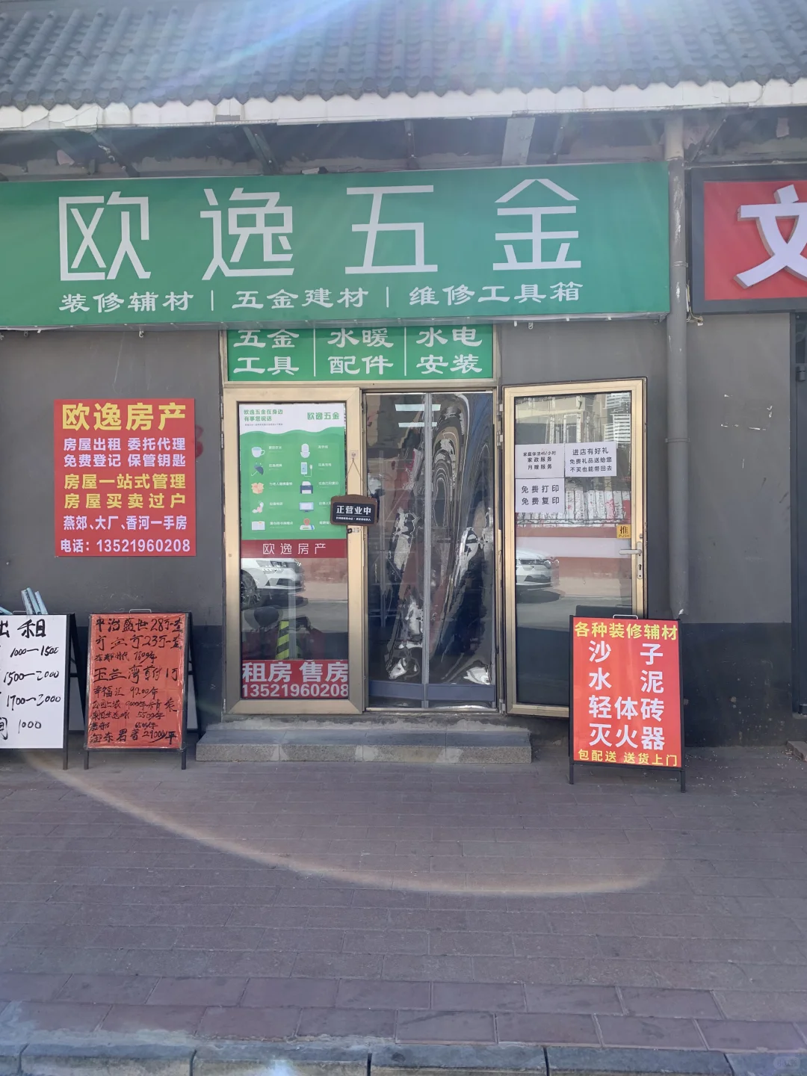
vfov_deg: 67.3
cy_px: 538
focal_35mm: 26
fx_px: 808
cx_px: 404
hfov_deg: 53.1
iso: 25
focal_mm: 4.25
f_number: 1.8
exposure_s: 1/737
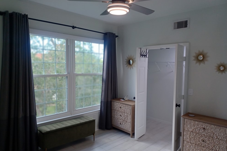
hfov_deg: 67.4
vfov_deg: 47.9
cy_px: 80
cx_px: 109
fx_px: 170
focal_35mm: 27
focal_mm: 4.6
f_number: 1.8
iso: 160
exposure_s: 1/60
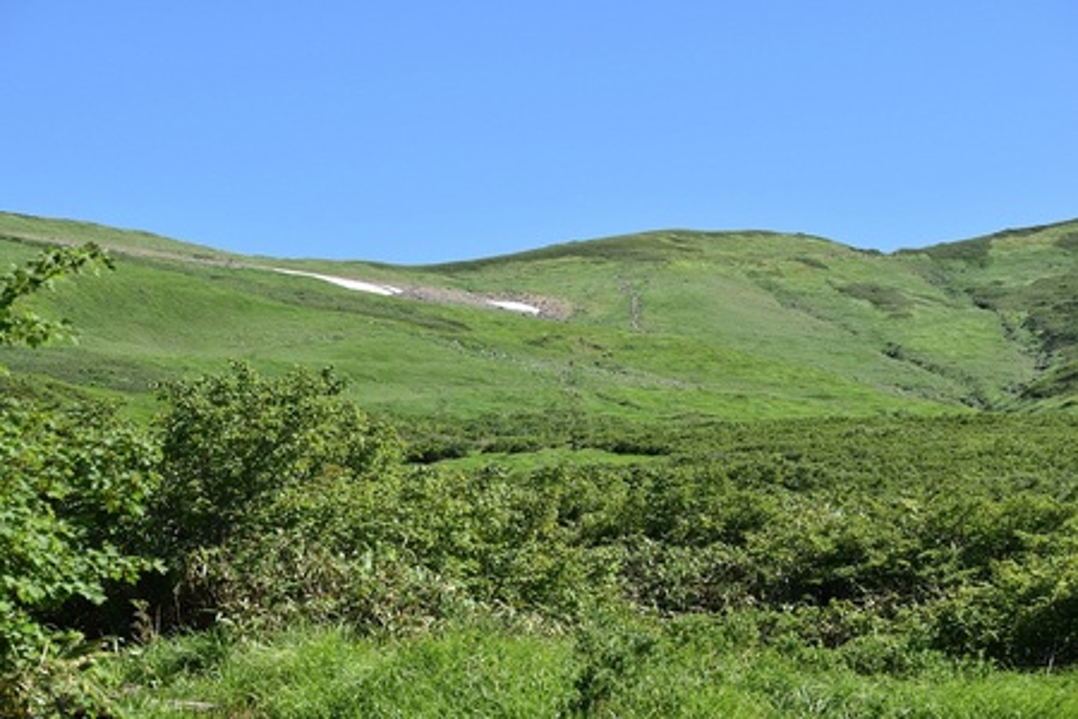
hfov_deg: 23.4
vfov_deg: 15.7
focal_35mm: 87
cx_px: 539
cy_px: 360
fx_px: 2605
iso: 200
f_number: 9
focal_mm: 58
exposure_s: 1/320
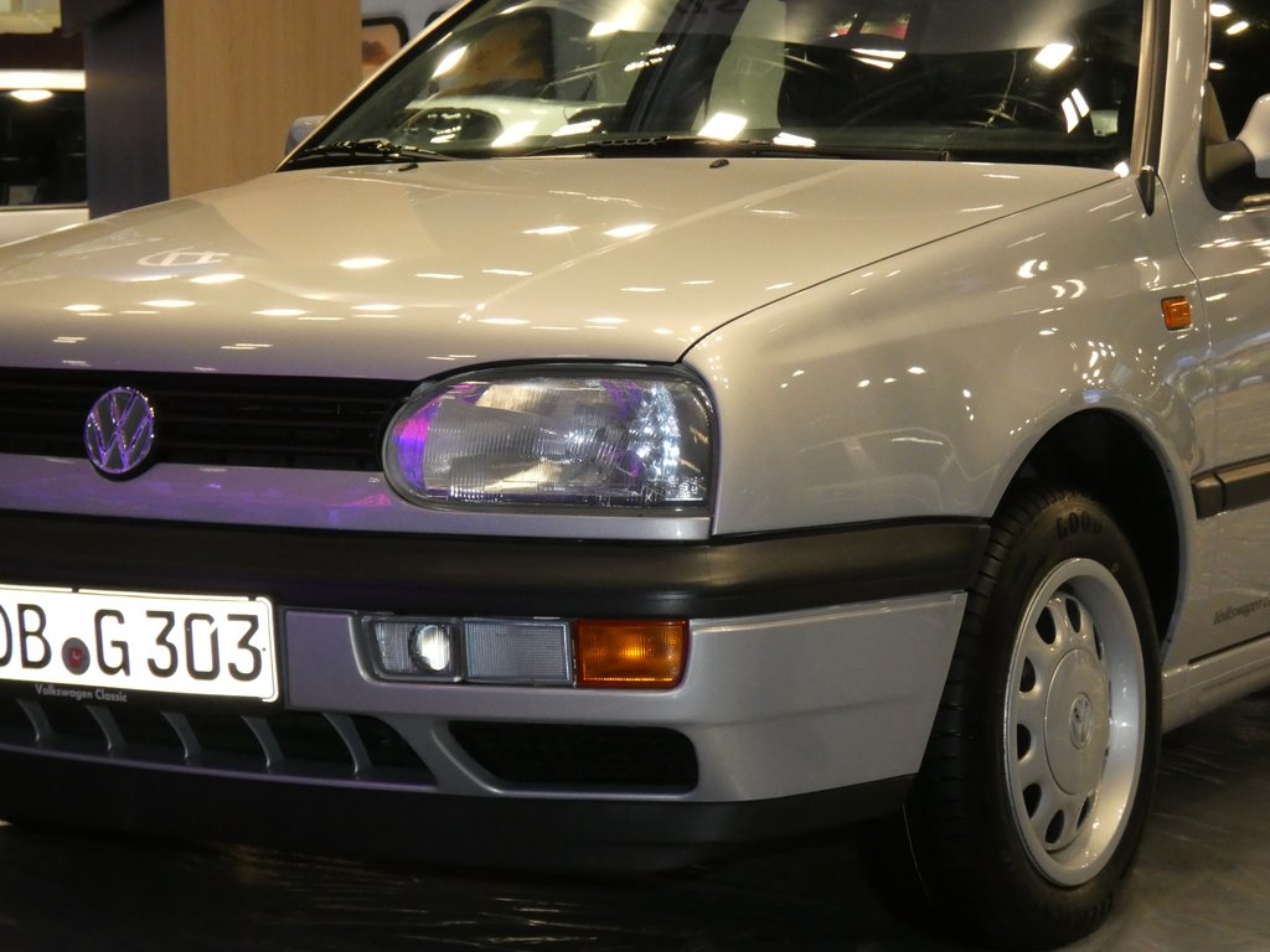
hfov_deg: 23.0
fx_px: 3119
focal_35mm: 85
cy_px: 476
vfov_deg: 17.4
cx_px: 635
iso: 800
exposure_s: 1/250
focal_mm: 15.2
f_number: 4.6
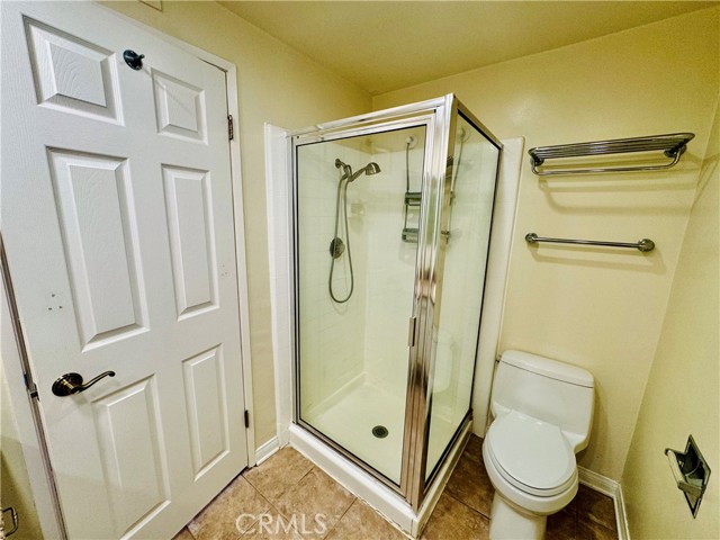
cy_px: 270
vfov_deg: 85.7
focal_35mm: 14
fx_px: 291
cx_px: 360
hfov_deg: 102.1
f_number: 2.2
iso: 125
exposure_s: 1/120
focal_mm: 2.22
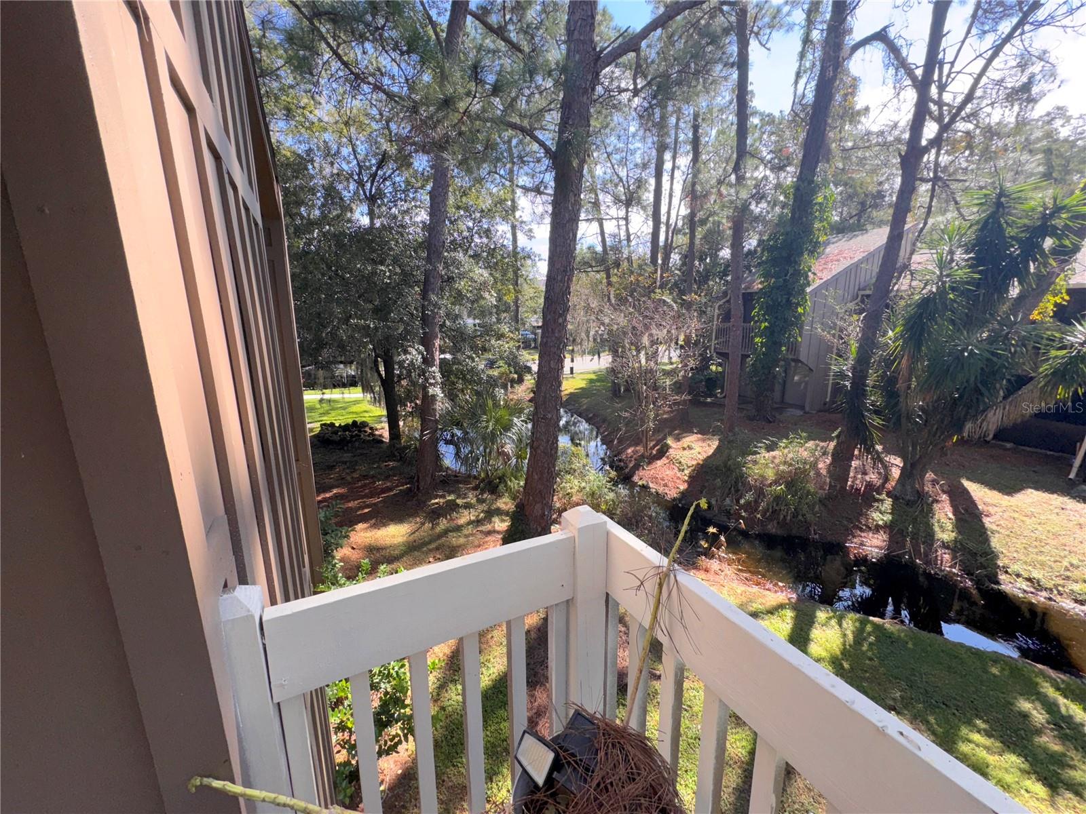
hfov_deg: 102.1
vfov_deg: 85.7
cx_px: 543
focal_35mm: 14
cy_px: 407
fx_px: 439
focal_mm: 2.22
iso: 32
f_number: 2.2
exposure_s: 1/582
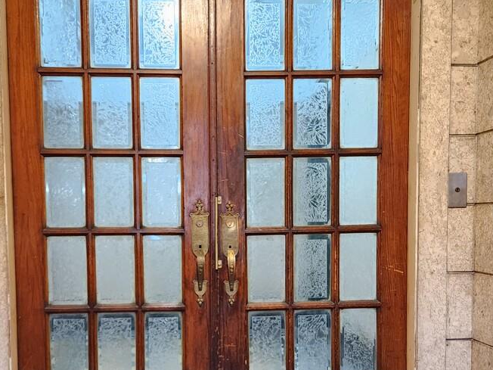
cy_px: 257
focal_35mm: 47
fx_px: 669
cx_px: 221
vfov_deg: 30.6
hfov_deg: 40.4
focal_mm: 5.4
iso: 1000
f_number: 1.8
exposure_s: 1/24
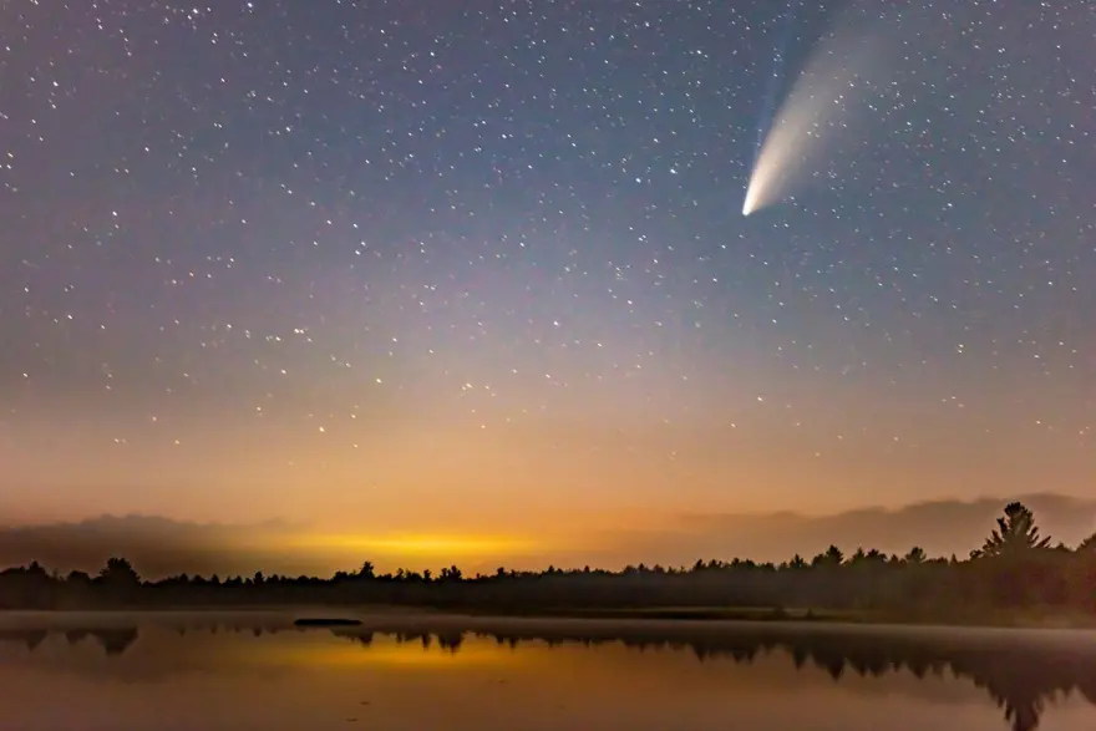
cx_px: 548
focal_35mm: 55
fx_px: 1675
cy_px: 366
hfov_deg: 36.2
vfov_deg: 24.6
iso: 400
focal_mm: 55
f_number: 2.8
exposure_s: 30
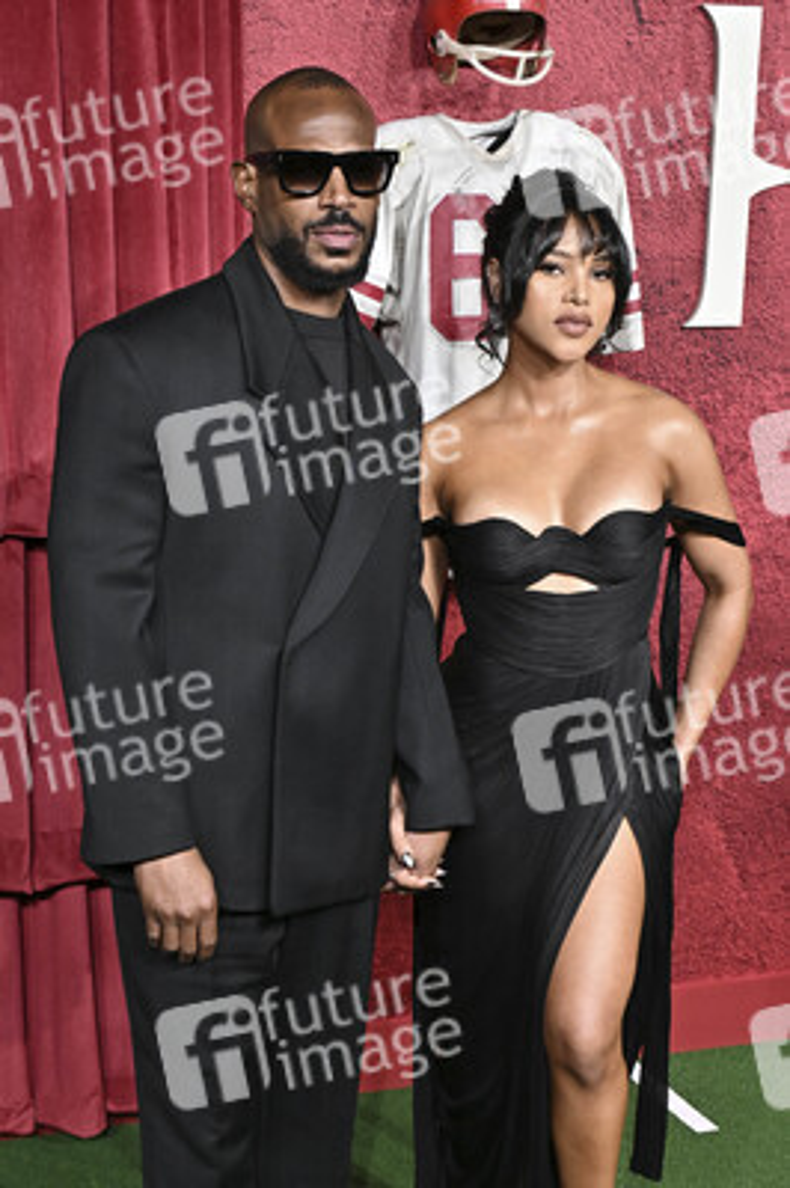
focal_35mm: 35
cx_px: 395
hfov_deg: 37.8
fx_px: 1154
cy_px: 594
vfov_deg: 54.5
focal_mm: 35
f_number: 6.3
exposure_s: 1/400
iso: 400
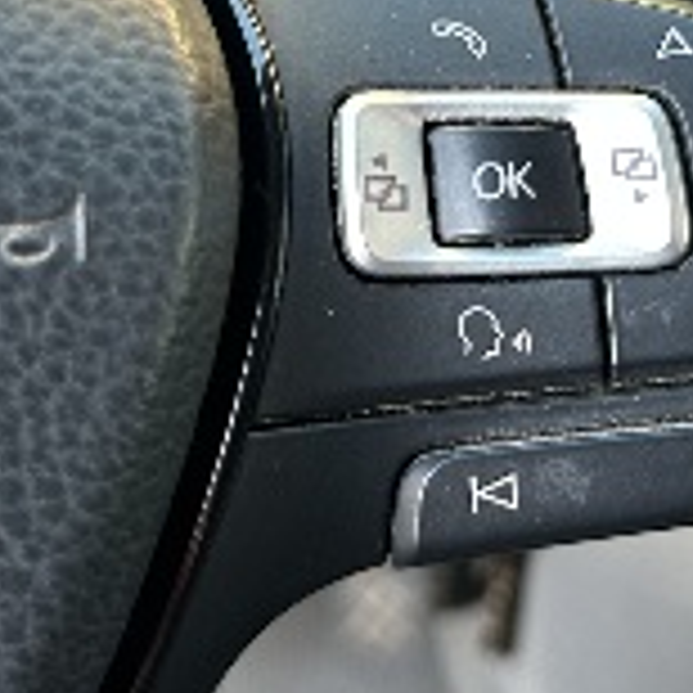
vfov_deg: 27.1
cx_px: 374
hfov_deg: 27.7
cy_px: 117
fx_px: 1404
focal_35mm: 62
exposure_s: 1/52
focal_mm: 5.7
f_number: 1.5
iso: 160
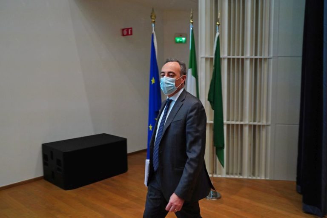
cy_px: 109
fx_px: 272
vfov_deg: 43.6
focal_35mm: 30
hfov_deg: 61.9
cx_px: 164
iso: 3200
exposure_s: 1/160
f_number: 4.5
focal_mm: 30
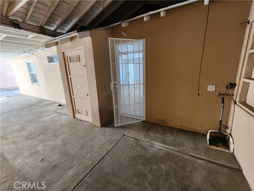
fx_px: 95
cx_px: 127
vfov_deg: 89.9
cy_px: 96
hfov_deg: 106.2
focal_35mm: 13
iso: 250
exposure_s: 1/60
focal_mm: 2.2
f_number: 2.2
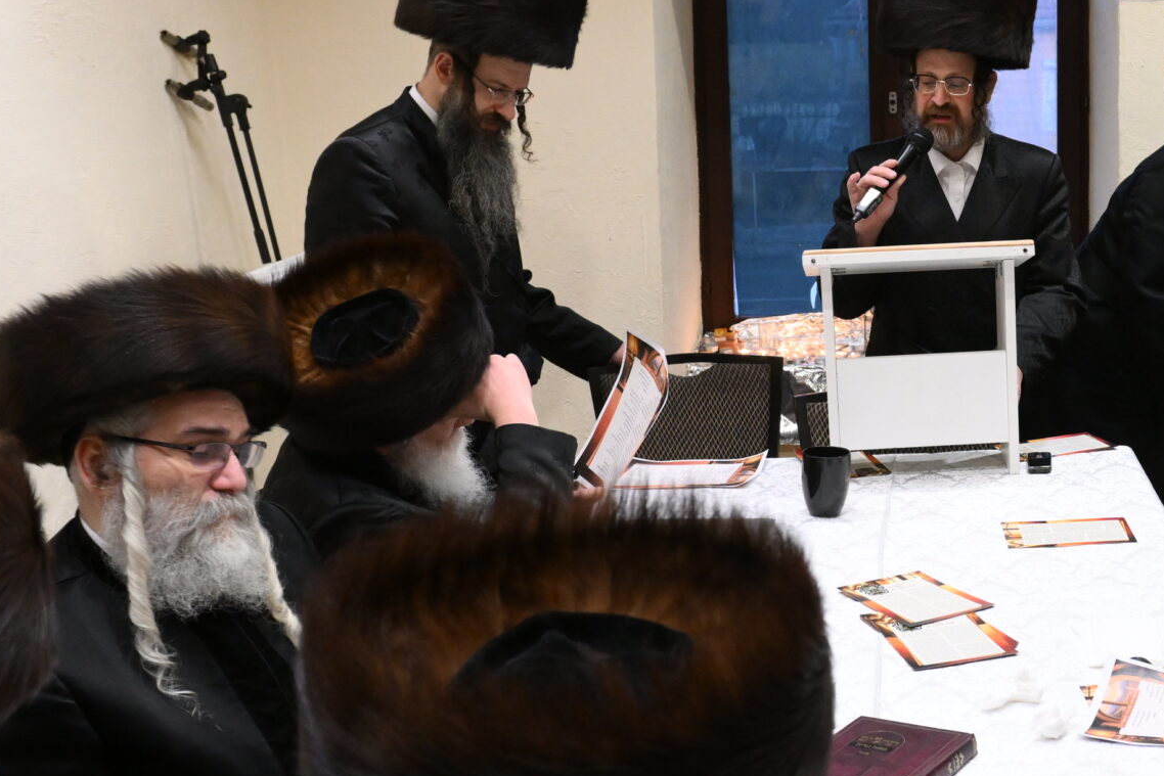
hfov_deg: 35.4
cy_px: 346
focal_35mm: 54
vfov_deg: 25.1
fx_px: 1746
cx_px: 975
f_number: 4
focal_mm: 24
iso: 3200
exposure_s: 1/200
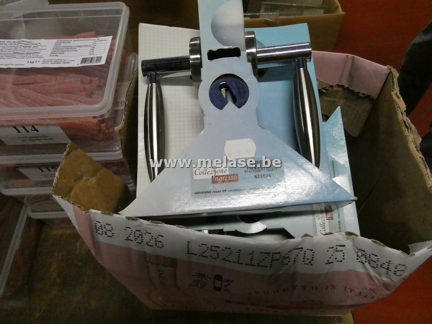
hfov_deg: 71.6
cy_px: 162
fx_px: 300
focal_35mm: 24
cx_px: 216
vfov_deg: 56.8
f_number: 3.3
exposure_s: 1/125
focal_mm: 4.3
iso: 1250
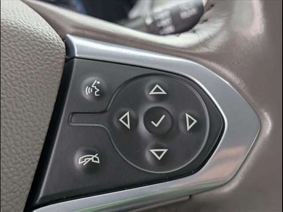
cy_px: 106
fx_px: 401
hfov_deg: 38.9
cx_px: 142
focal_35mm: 49
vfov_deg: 29.7
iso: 349
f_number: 1.68
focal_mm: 6.9
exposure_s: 1/833
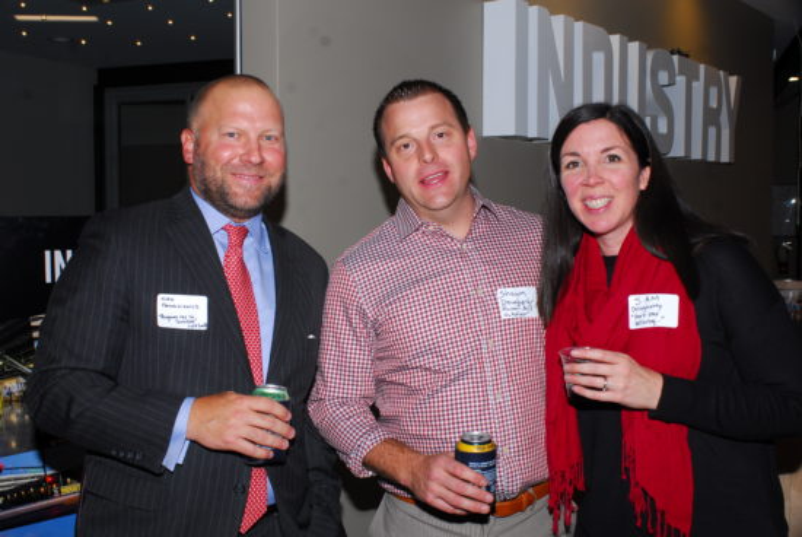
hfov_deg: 46.4
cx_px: 401
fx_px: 937
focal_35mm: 42
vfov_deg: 32.0
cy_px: 268
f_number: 8
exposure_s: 1/50
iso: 200
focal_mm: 28
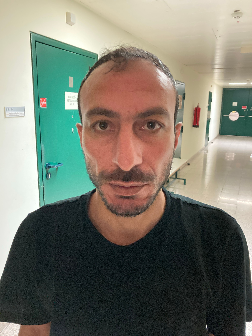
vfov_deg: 63.4
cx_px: 126
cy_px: 168
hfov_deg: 49.7
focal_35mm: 28
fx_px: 272
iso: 1250
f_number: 1.8
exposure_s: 1/17
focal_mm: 3.99
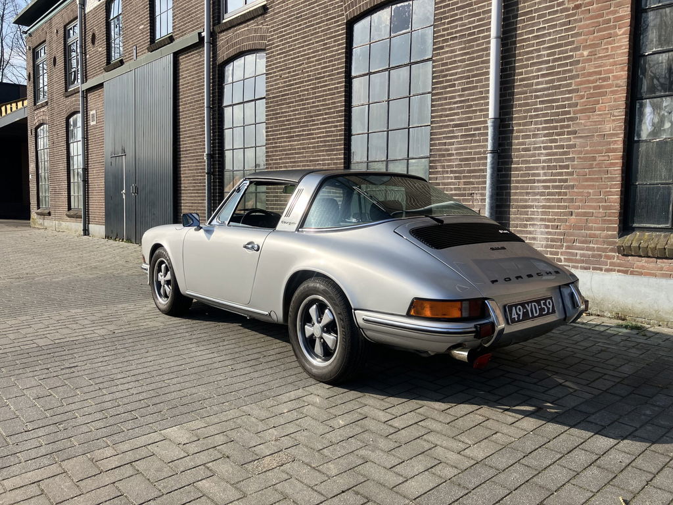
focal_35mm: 28
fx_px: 544
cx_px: 336
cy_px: 252
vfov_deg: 49.7
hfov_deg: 63.4
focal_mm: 3.99
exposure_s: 1/1946
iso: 32
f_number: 1.8
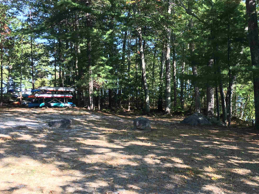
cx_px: 172
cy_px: 91
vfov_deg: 35.1
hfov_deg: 45.1
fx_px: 307
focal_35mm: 41
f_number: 2.2
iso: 25
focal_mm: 4.15
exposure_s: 1/120
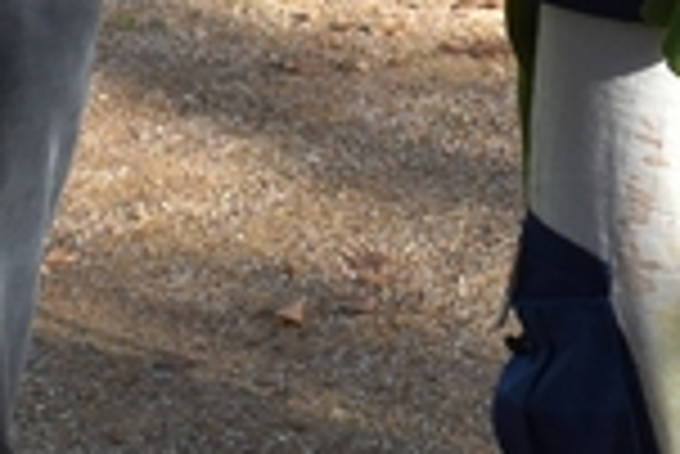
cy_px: -485
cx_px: 829
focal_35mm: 242
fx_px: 4575
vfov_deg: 5.6
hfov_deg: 8.4
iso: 400
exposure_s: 1/200
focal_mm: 27
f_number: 7.1
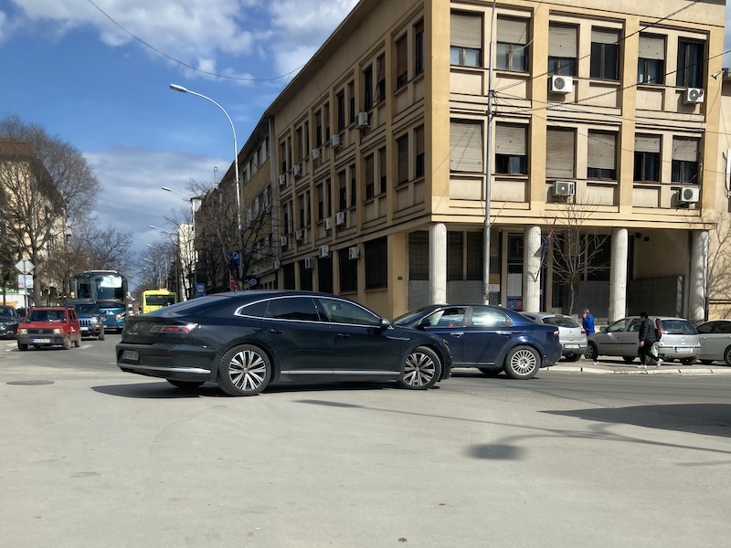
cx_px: 366
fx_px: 591
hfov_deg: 63.4
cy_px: 274
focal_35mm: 28
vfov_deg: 49.7
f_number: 1.8
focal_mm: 3.99
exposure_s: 1/2183
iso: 20
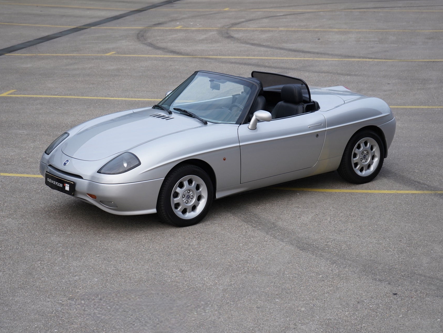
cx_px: 198
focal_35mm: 76
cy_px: 167
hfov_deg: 25.6
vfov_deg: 19.4
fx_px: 973
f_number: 6.3
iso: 400
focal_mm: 70
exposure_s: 1/80
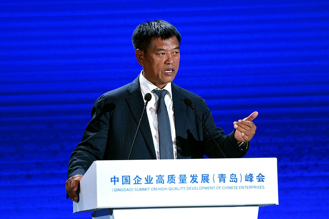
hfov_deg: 6.9
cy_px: 110
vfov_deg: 4.6
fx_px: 2741
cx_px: 164
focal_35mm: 300
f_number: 2.8
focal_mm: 200
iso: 720
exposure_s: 1/320
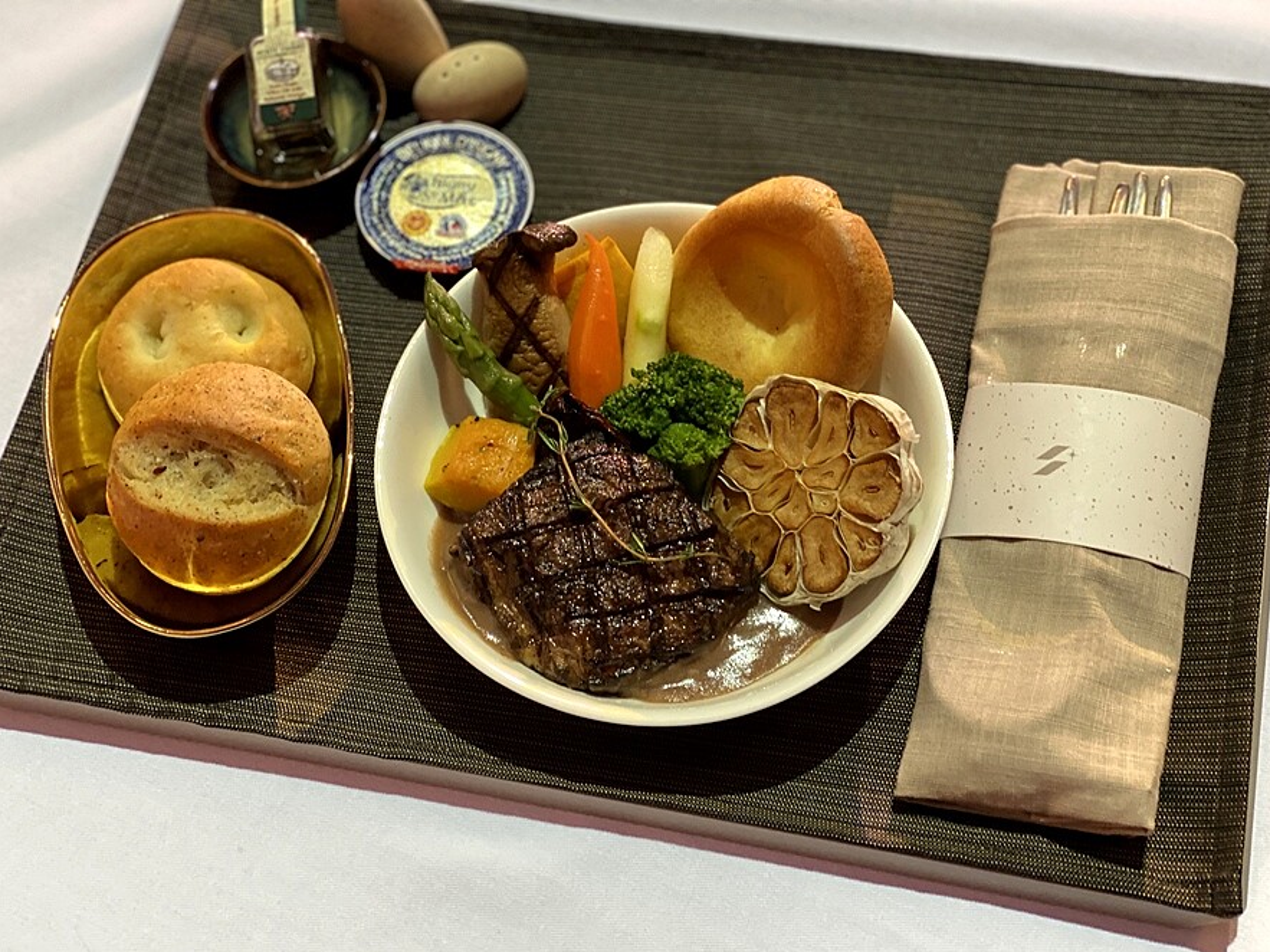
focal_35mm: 53
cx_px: 634
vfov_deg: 27.5
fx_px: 1944
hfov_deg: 36.2
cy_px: 484
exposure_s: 1/40
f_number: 2
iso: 200
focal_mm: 6
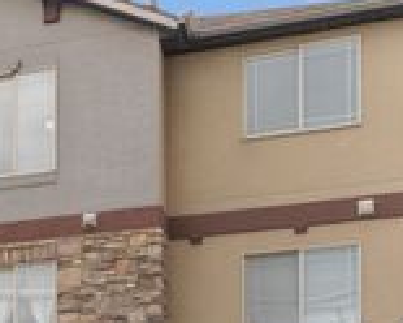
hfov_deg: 19.8
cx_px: -164
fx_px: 1032
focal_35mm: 87
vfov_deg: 16.8
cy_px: 415
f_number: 8
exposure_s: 1/25
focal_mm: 28.5
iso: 250
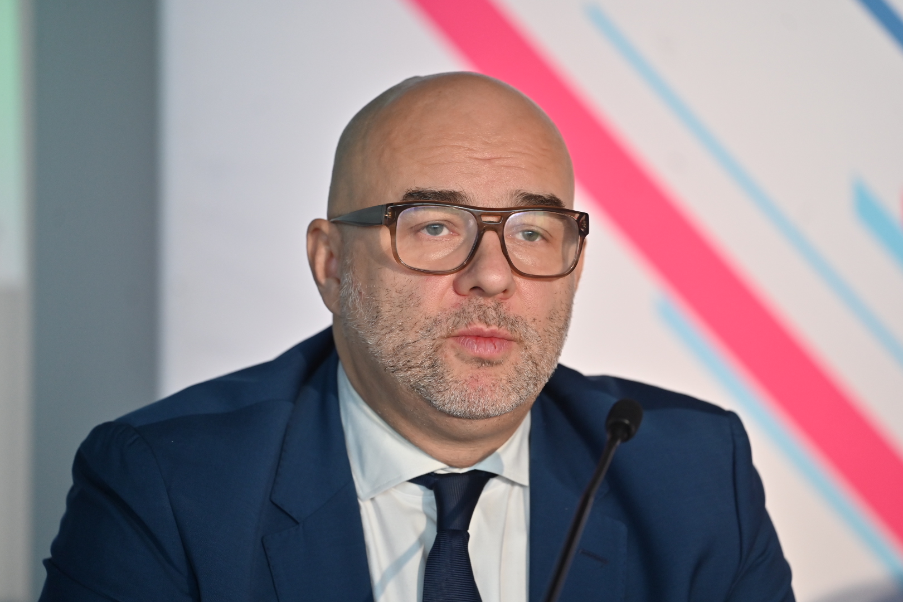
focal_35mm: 180
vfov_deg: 7.6
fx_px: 4515
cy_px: 301
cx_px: 452
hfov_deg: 11.4
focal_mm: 180
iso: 1250
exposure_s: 1/200
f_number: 2.8
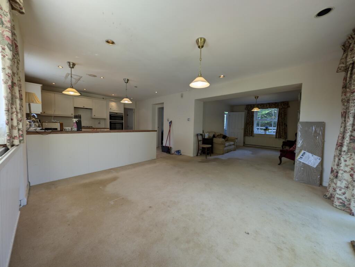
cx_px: 178
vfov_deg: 94.6
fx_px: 123
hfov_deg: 110.5
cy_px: 134
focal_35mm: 12
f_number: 1.95
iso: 34
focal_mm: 2.23
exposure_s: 1/77
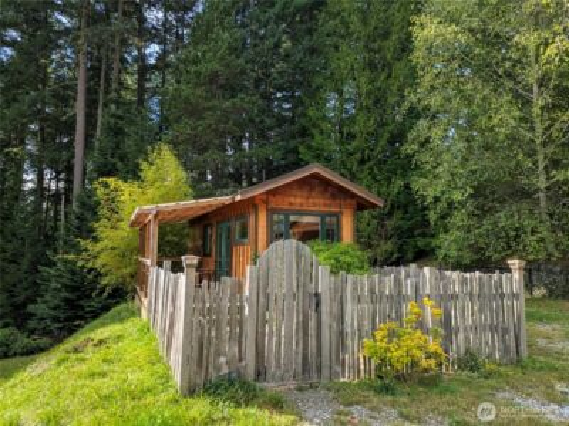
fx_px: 411
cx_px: 284
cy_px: 213
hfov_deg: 69.4
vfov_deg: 54.9
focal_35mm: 25
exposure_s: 1/547
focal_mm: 5.43
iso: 39
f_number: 1.89
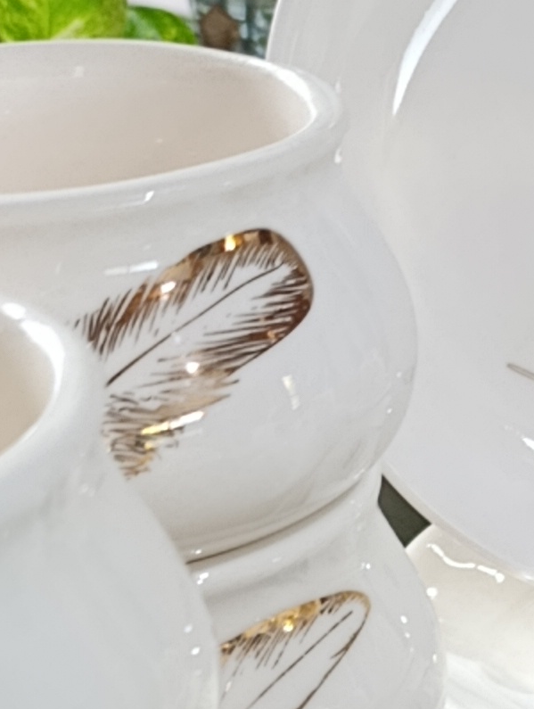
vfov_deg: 15.9
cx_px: 797
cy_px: 878
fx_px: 2420
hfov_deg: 12.0
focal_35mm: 118
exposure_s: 1/33.3
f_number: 1.65
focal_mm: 6.11
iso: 1082
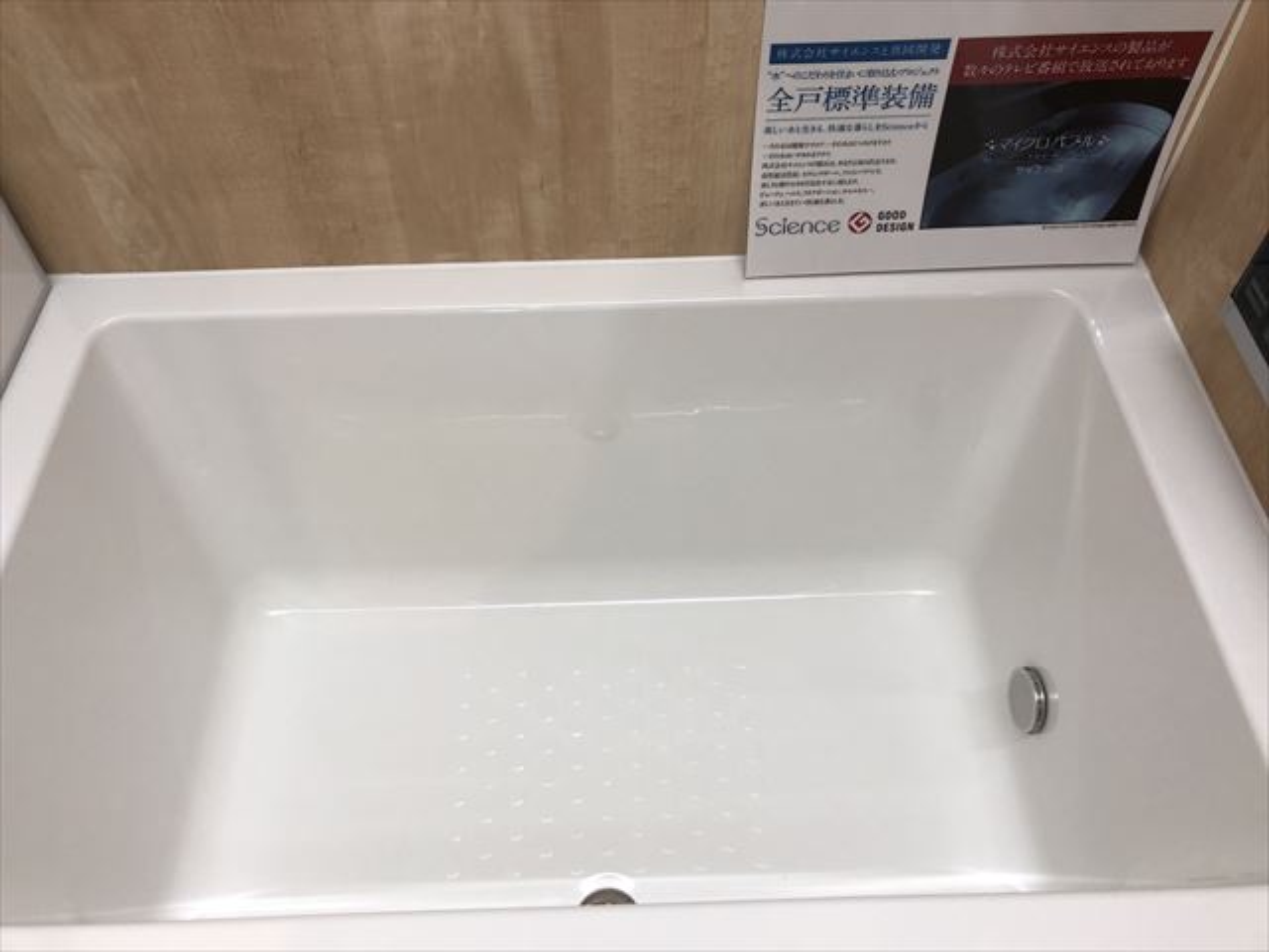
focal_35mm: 28
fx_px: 1026
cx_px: 634
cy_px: 476
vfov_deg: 49.7
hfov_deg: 63.4
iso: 32
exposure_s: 1/33
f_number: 1.8
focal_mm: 3.99
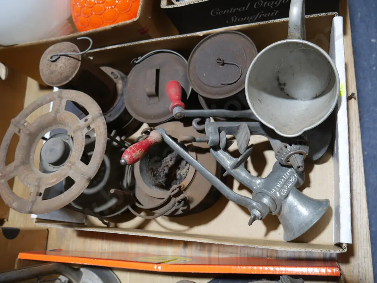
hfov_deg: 59.9
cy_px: 142
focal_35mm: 30
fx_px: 327
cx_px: 188
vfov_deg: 46.8
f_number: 3.6
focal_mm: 15
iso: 320
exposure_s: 1/60
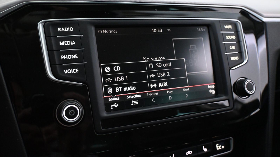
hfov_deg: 58.7
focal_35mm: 34
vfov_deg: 35.1
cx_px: 142
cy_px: 68
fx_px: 249
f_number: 4
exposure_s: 1/60
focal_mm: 21
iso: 5000
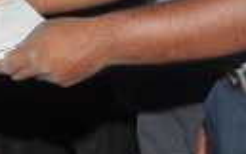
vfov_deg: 6.4
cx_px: -4
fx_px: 1336
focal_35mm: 199
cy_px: -143
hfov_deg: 10.4
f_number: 10
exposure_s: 1/125
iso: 200
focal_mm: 28
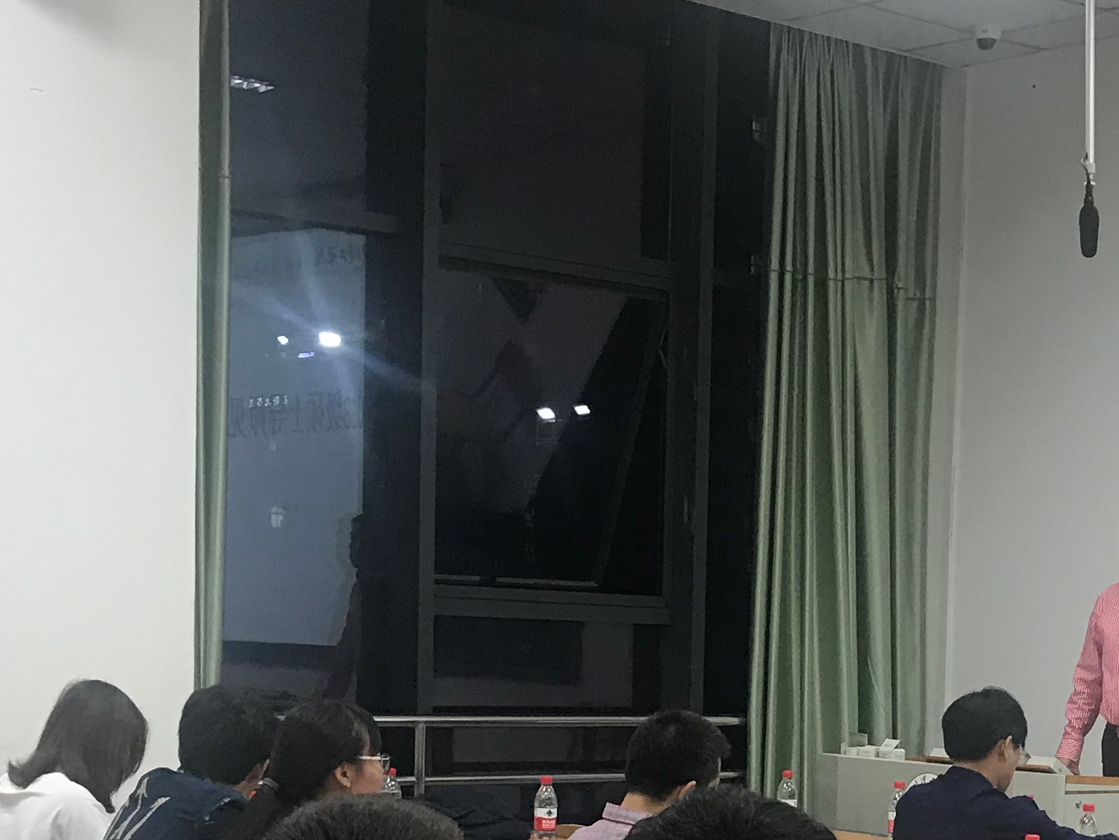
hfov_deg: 25.5
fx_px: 2425
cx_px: 921
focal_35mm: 75
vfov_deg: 19.0
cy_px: 869
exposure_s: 1/20
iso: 40
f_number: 1.8
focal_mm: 3.99
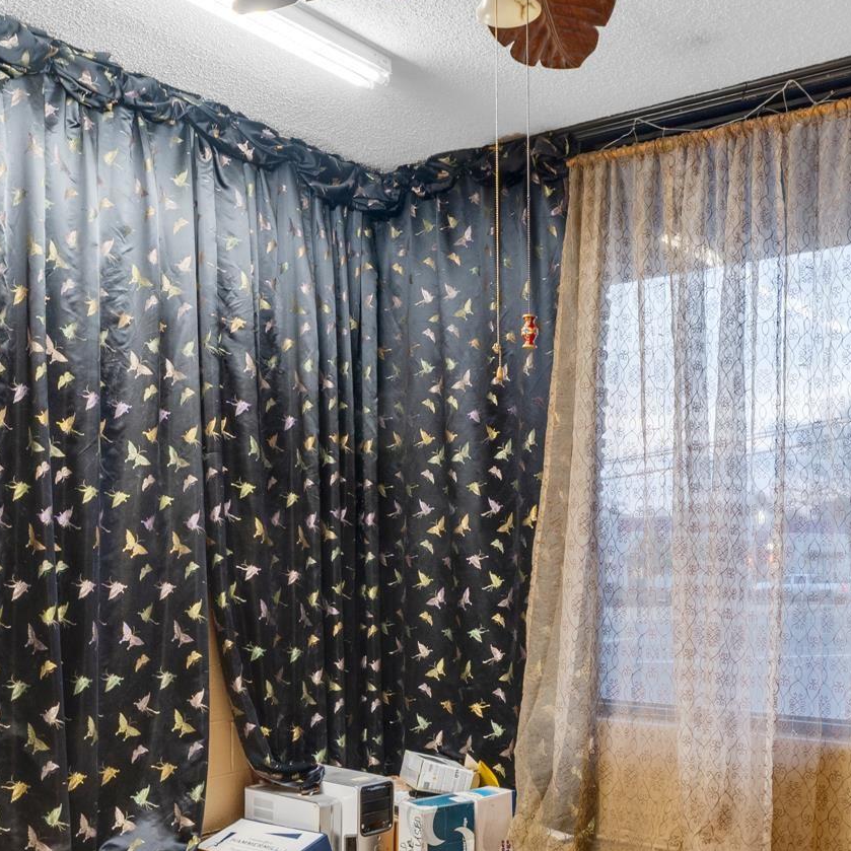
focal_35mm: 38
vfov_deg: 43.3
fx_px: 1057
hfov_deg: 43.8
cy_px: 561
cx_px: 484
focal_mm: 10
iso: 200
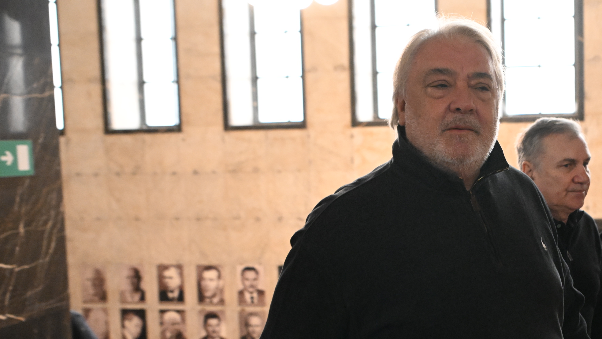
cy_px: 215
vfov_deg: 23.9
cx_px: 449
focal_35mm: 50
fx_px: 798
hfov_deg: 40.2
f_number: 3.5
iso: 6400
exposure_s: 1/125
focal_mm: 29
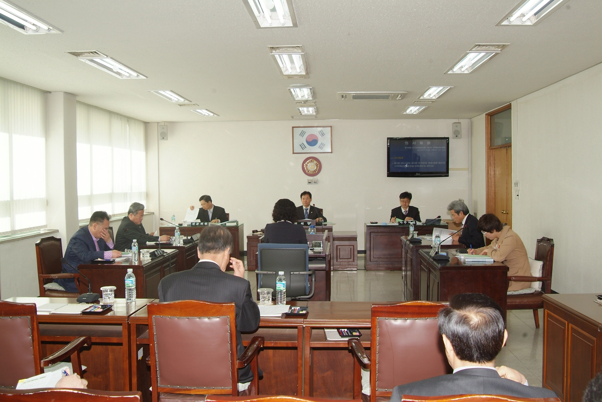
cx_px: 301
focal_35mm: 36
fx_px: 602
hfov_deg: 53.1
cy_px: 201
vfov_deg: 36.9
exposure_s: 1/60
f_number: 5.6
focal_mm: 24
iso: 400
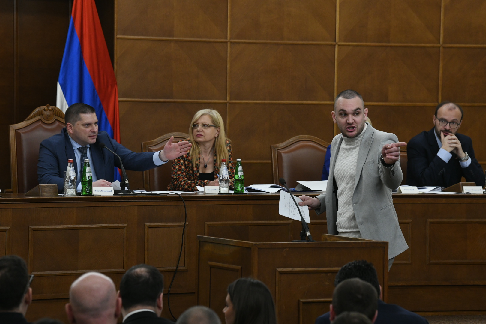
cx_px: 243
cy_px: 162
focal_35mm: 175
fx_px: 2362
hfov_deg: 11.7
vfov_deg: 7.8
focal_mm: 175
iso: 4000
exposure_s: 1/320
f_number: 6.3
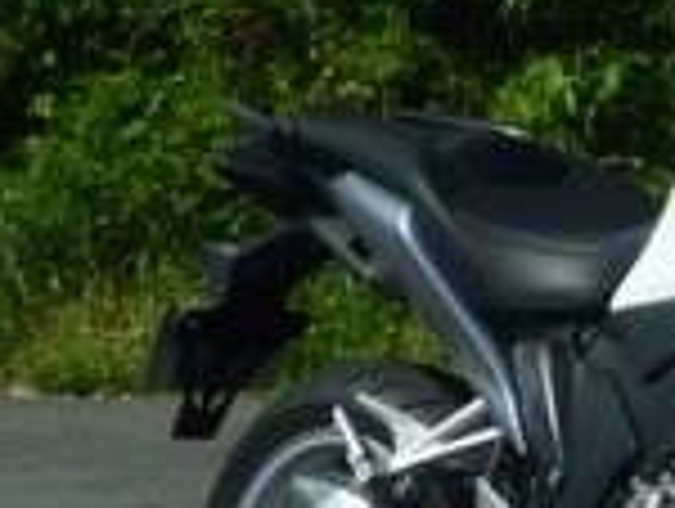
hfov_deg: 7.5
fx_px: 5078
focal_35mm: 260
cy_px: 328
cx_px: 871
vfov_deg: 5.7
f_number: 4.5
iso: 80
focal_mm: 8.4
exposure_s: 1/800
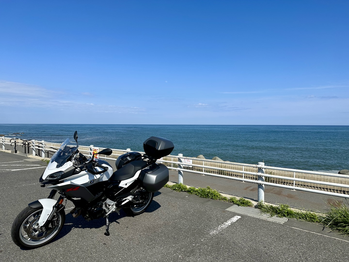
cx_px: 174
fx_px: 242
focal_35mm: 24
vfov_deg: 56.8
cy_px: 131
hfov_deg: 71.6
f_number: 1.78
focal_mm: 6.86
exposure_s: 1/6623
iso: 80
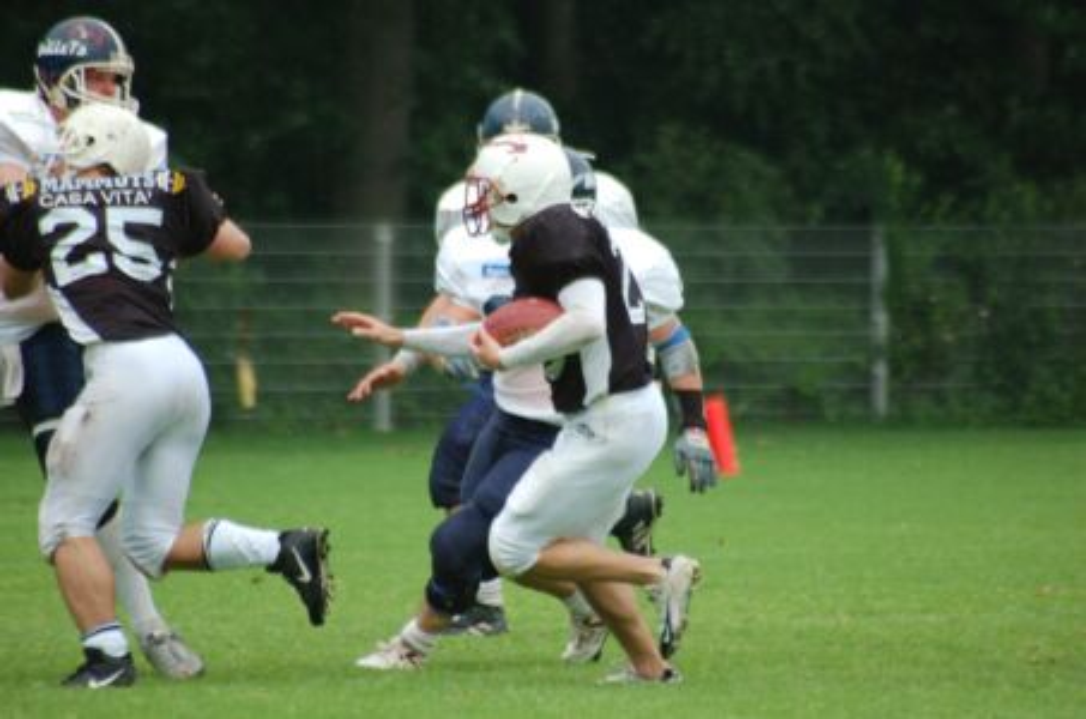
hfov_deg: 4.6
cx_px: 543
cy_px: 360
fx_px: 13546
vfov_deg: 3.0
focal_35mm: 450
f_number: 5.6
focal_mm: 300
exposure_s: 1/640
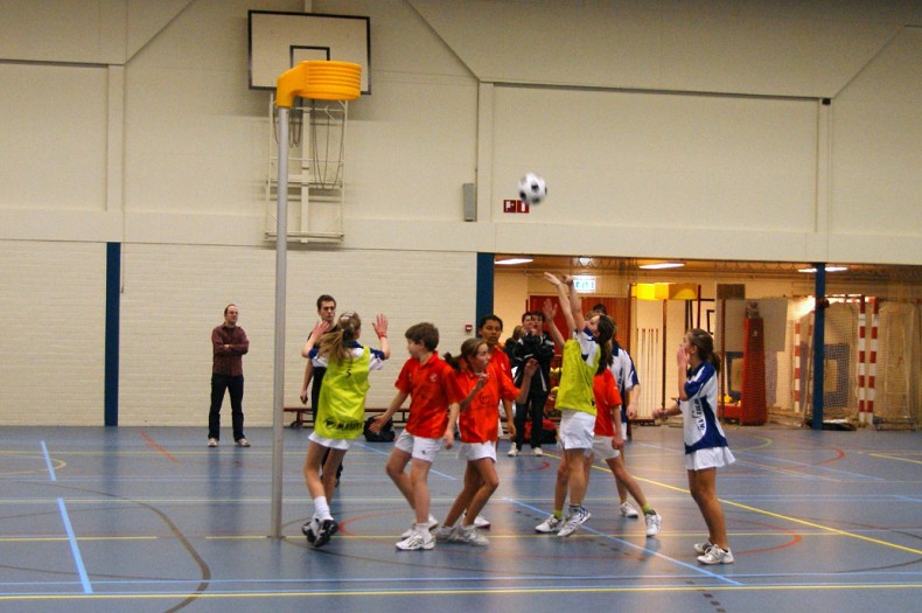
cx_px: 461
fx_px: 998
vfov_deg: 34.1
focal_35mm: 39
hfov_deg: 49.6
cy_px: 306
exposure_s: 1/100
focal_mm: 26
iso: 800
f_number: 4
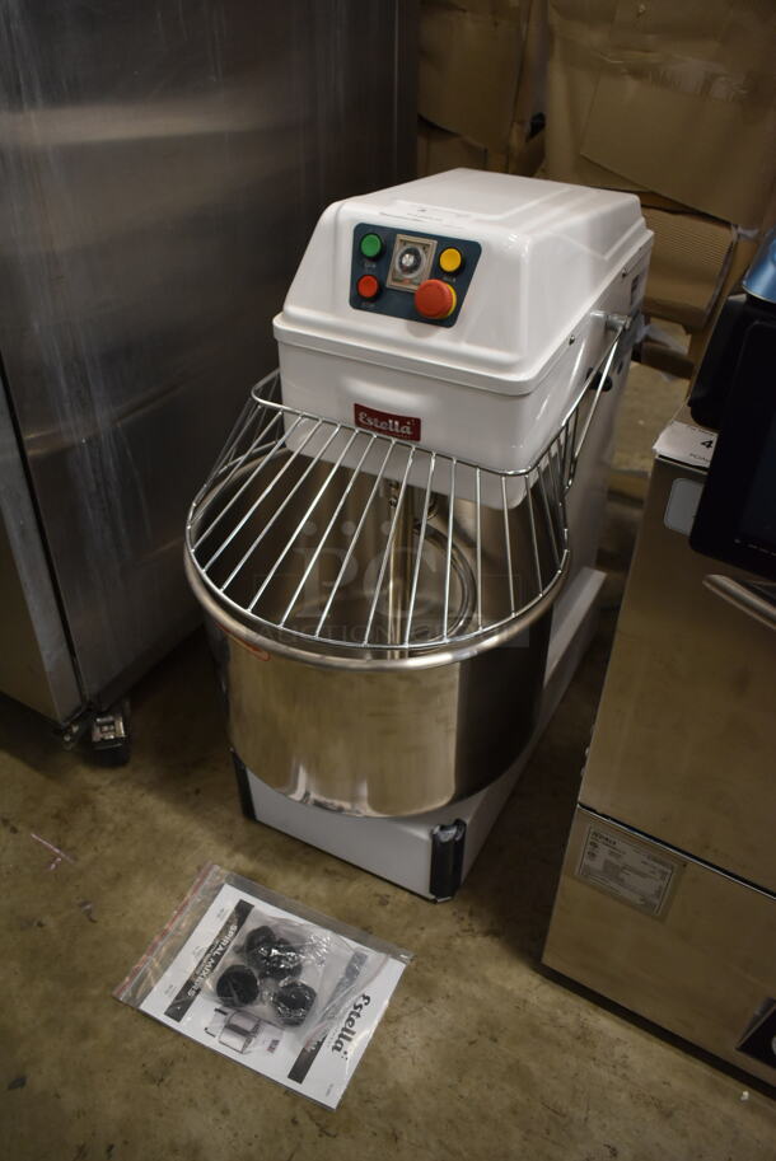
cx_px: 388
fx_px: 968
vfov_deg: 61.9
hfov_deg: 43.7
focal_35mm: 30
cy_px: 580
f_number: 4
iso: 1000
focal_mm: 20
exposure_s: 1/60
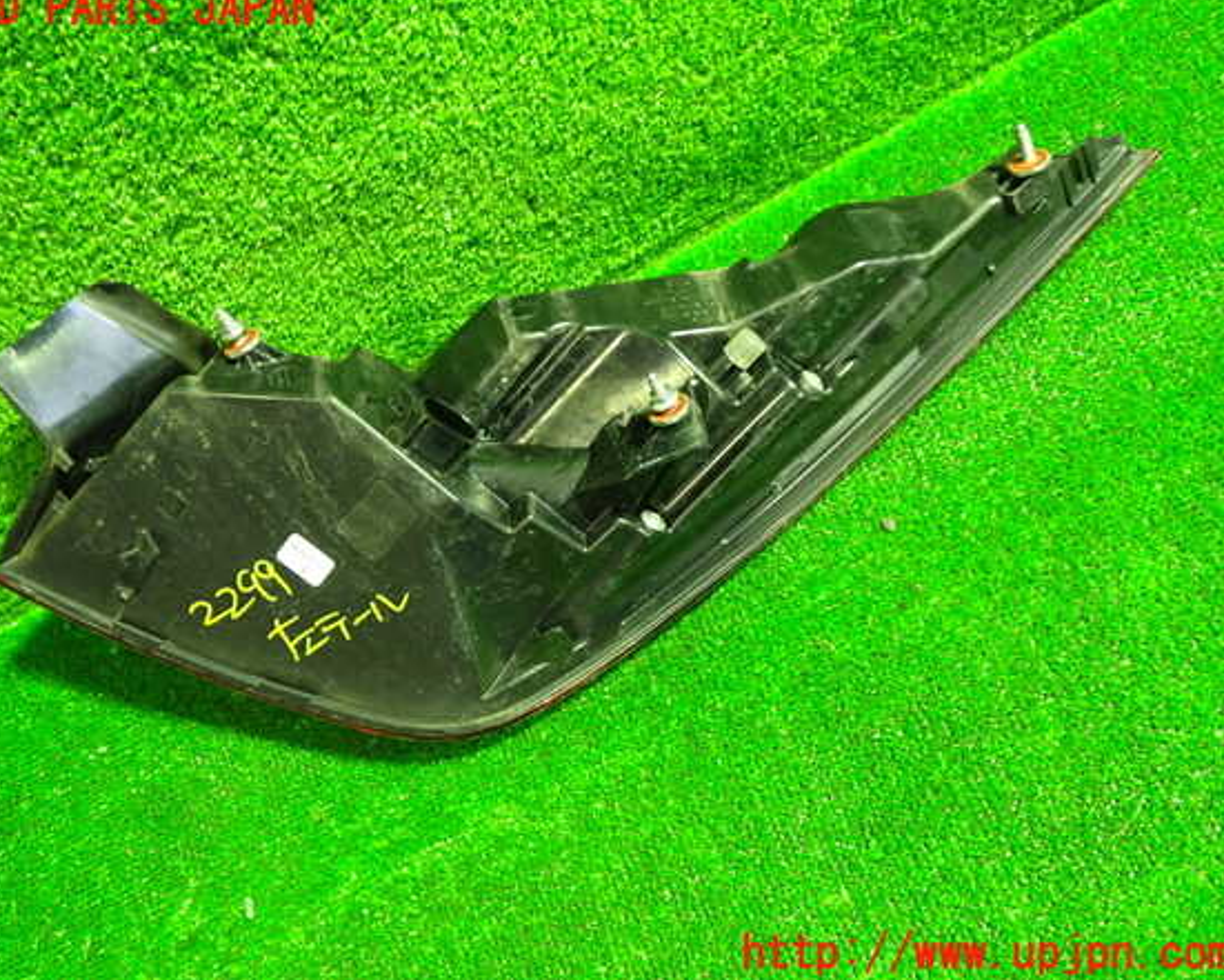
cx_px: 578
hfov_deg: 52.8
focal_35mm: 34
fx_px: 1232
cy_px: 482
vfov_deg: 43.4
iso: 800
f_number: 2.4
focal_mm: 5.79
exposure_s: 1/30
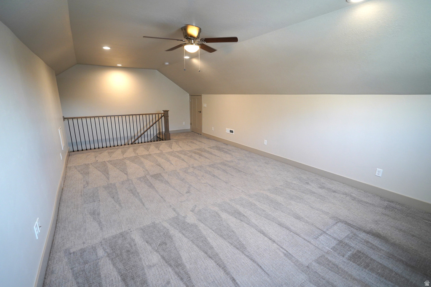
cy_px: 144
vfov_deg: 73.7
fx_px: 191
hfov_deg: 96.8
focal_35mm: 16
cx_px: 216
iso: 1600
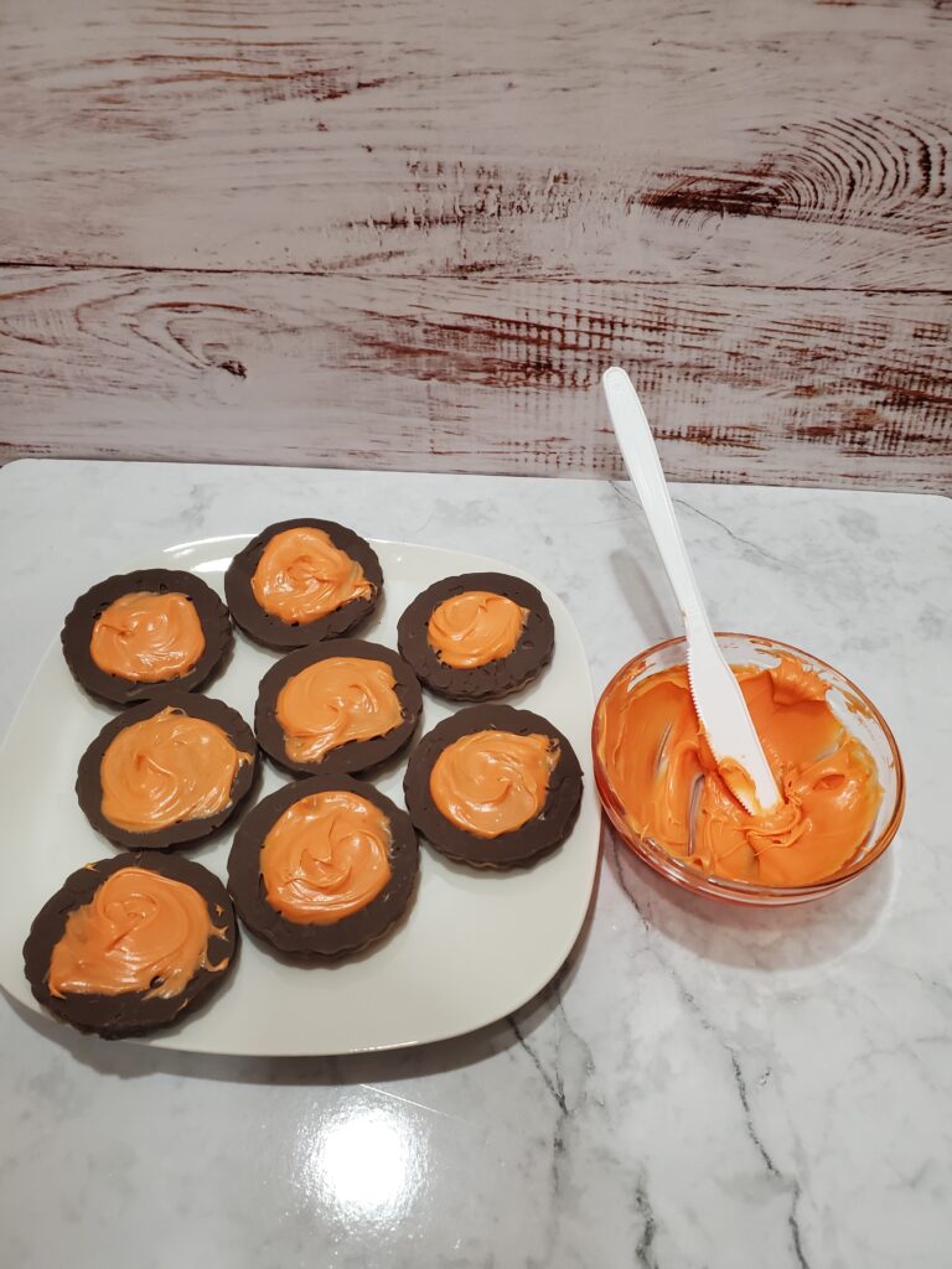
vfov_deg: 67.3
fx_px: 953
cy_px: 634
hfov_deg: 53.1
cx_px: 476
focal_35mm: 26
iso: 320
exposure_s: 1/40
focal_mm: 4.3
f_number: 2.4
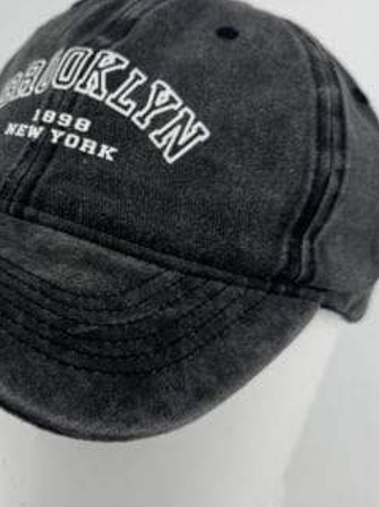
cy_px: 235
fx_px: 731
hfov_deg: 28.3
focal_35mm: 50
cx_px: 63
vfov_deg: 38.2
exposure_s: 1/864
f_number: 1.78
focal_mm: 6.76
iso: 80
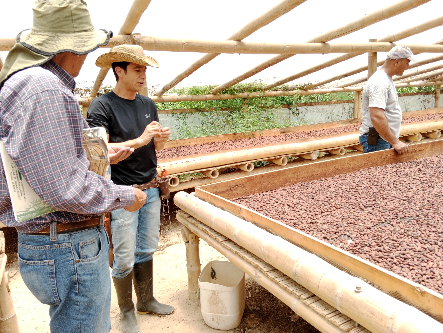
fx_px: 333
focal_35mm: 26
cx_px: 222
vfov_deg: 53.1
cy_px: 166
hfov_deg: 67.3
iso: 100
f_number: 1.8
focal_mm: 3.96
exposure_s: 1/152
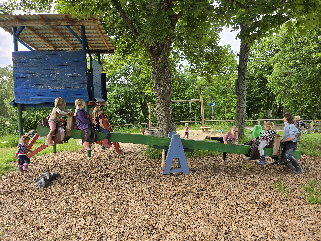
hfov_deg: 73.9
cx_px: 160
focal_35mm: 23
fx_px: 213
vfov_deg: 58.9
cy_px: 120
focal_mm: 6.3
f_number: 1.7
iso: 12
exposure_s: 1/180
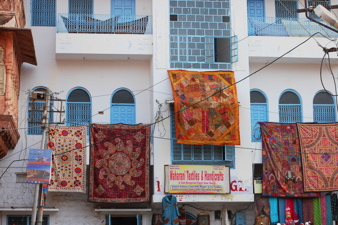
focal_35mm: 75
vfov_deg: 18.1
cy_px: 112
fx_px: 704
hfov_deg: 27.0
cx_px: 169
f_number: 9
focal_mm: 50
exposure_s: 1/60
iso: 200
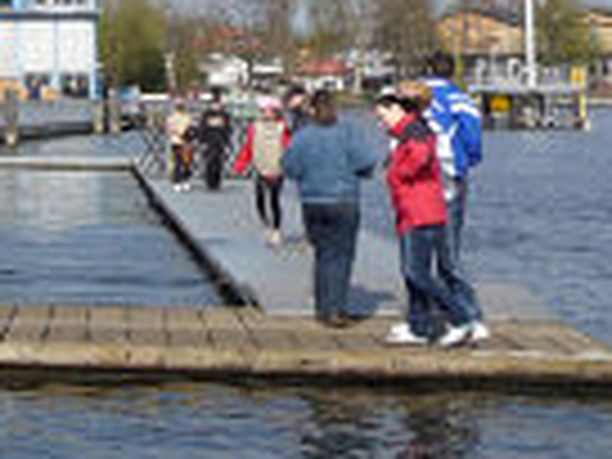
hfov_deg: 13.8
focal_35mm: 125
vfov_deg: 11.7
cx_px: -544
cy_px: -40
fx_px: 2210
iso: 100
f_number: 3.4
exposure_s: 1/1300
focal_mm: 5
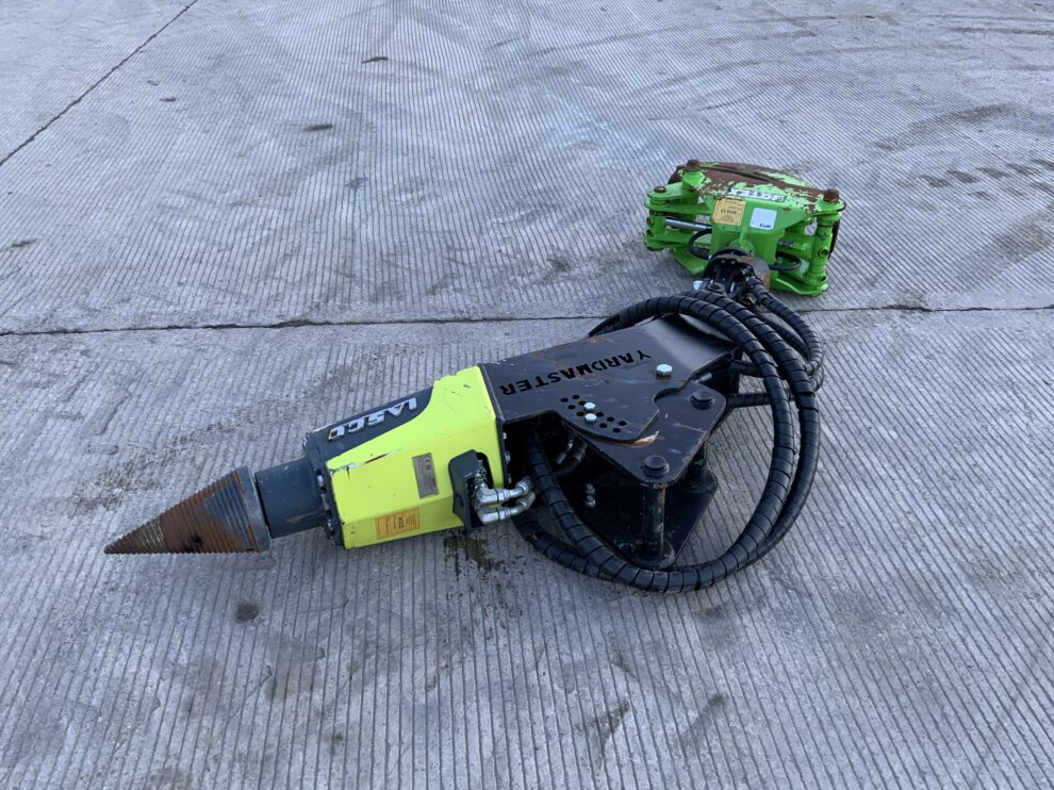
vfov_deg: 46.8
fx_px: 913
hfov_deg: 60.0
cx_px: 529
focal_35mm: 30
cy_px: 396
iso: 32
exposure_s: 1/122
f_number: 1.8
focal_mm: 3
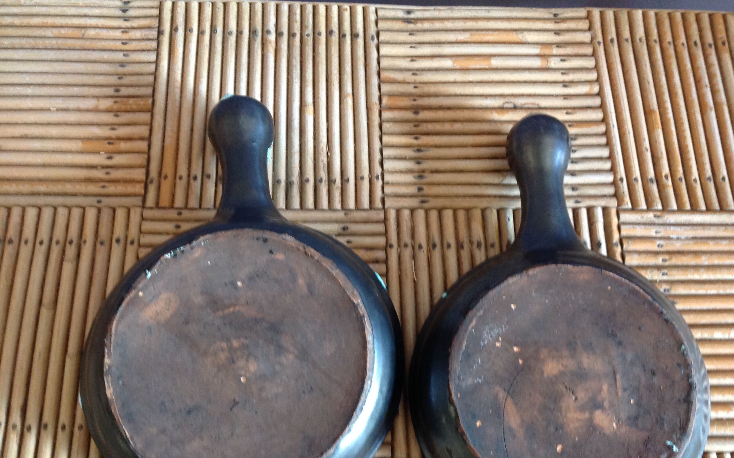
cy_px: 275
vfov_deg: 33.5
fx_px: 760
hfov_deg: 51.5
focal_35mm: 38
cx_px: 372
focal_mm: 4.28
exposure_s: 1/15
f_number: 2.4
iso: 250
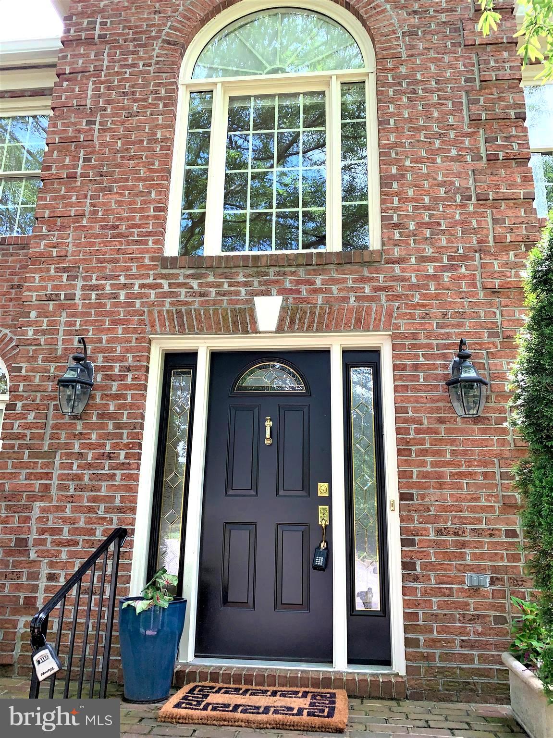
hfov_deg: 53.0
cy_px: 369
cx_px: 276
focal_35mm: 26
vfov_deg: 67.3
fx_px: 554
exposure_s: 1/363
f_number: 1.8
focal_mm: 4.25
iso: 25
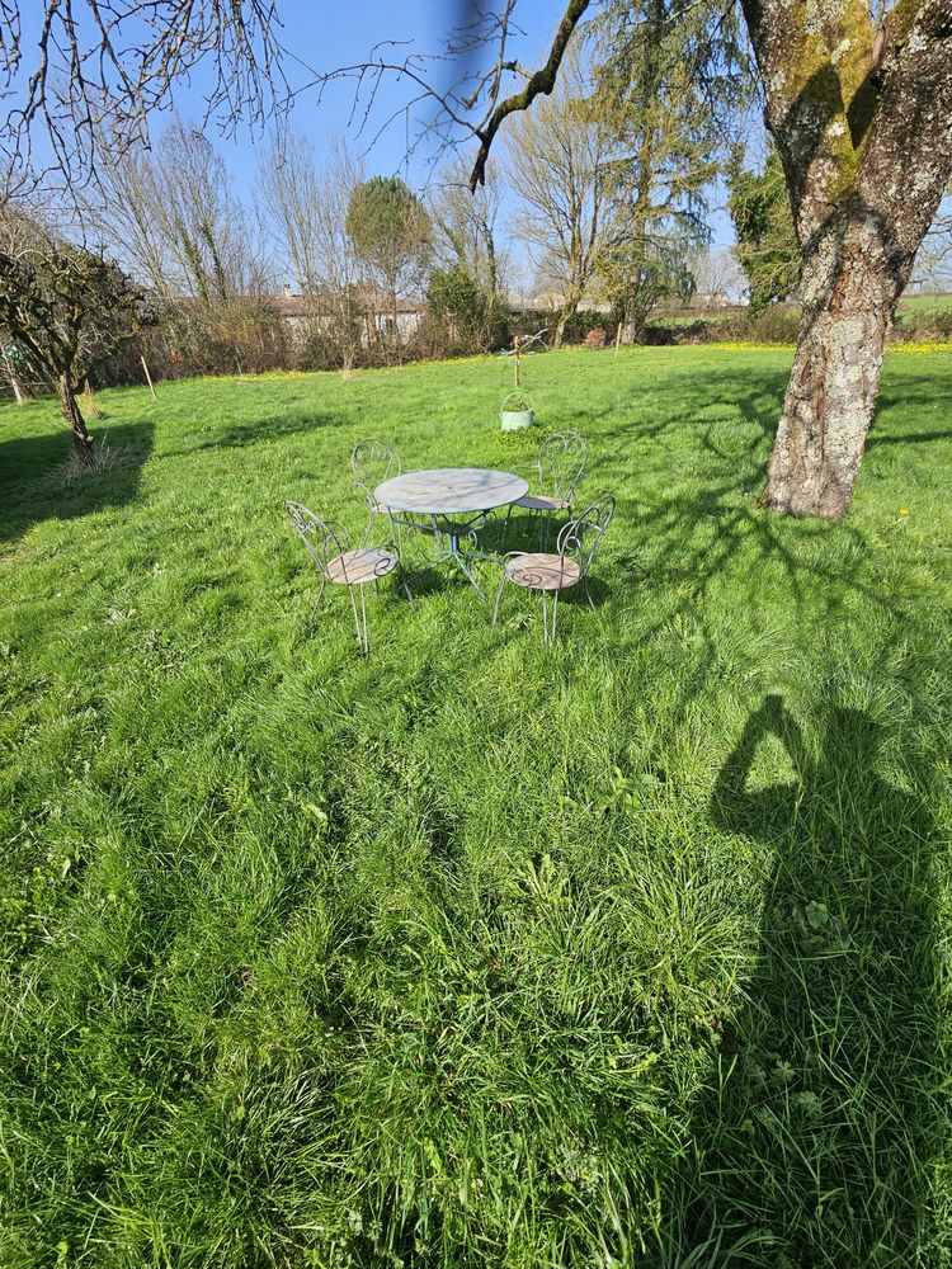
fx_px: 477
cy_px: 634
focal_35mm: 13
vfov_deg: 106.2
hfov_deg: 89.9
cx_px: 476
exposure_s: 1/1395
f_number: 2.2
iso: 50
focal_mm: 2.2
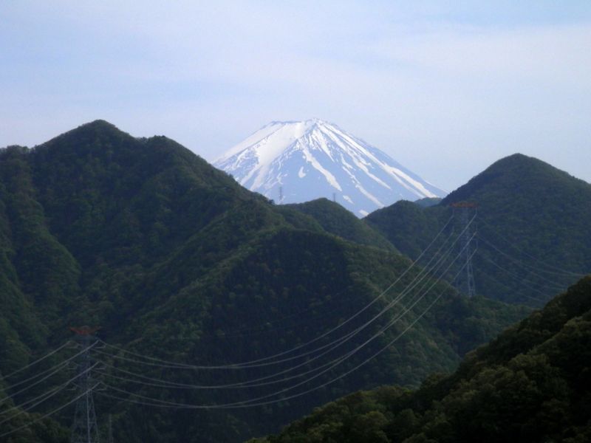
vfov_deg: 9.6
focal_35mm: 154
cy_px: 222
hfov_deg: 12.8
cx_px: 296
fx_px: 2629
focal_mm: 27.5
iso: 100
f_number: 15.6
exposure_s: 1/200
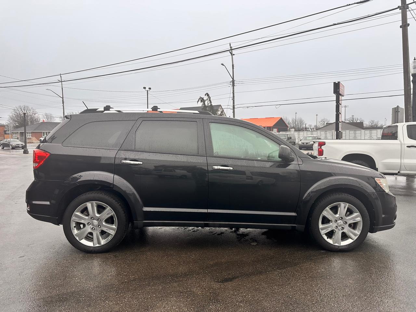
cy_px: 156
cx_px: 208
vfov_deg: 56.8
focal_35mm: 24
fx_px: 288
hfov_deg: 71.6
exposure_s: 1/2353
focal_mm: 6.86
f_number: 1.78
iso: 80
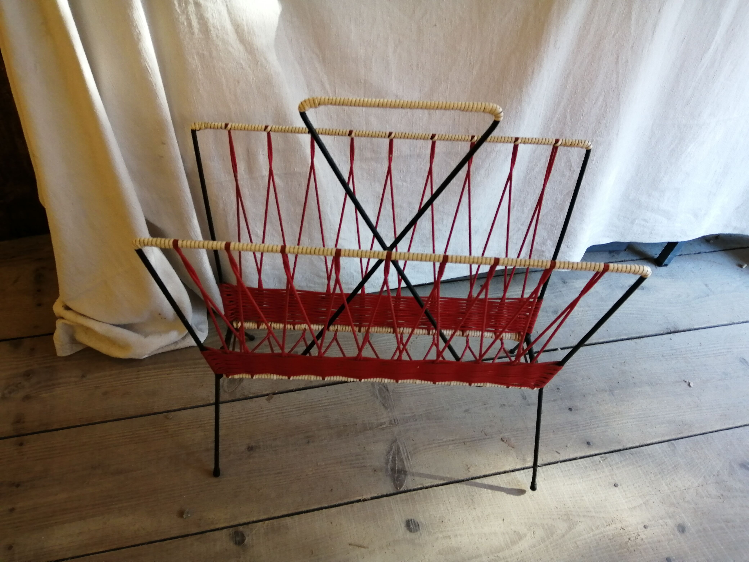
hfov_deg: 67.3
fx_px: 563
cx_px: 374
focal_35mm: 26
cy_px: 281
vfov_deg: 53.1
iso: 80
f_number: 1.8
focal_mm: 3.6
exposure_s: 1/33.3
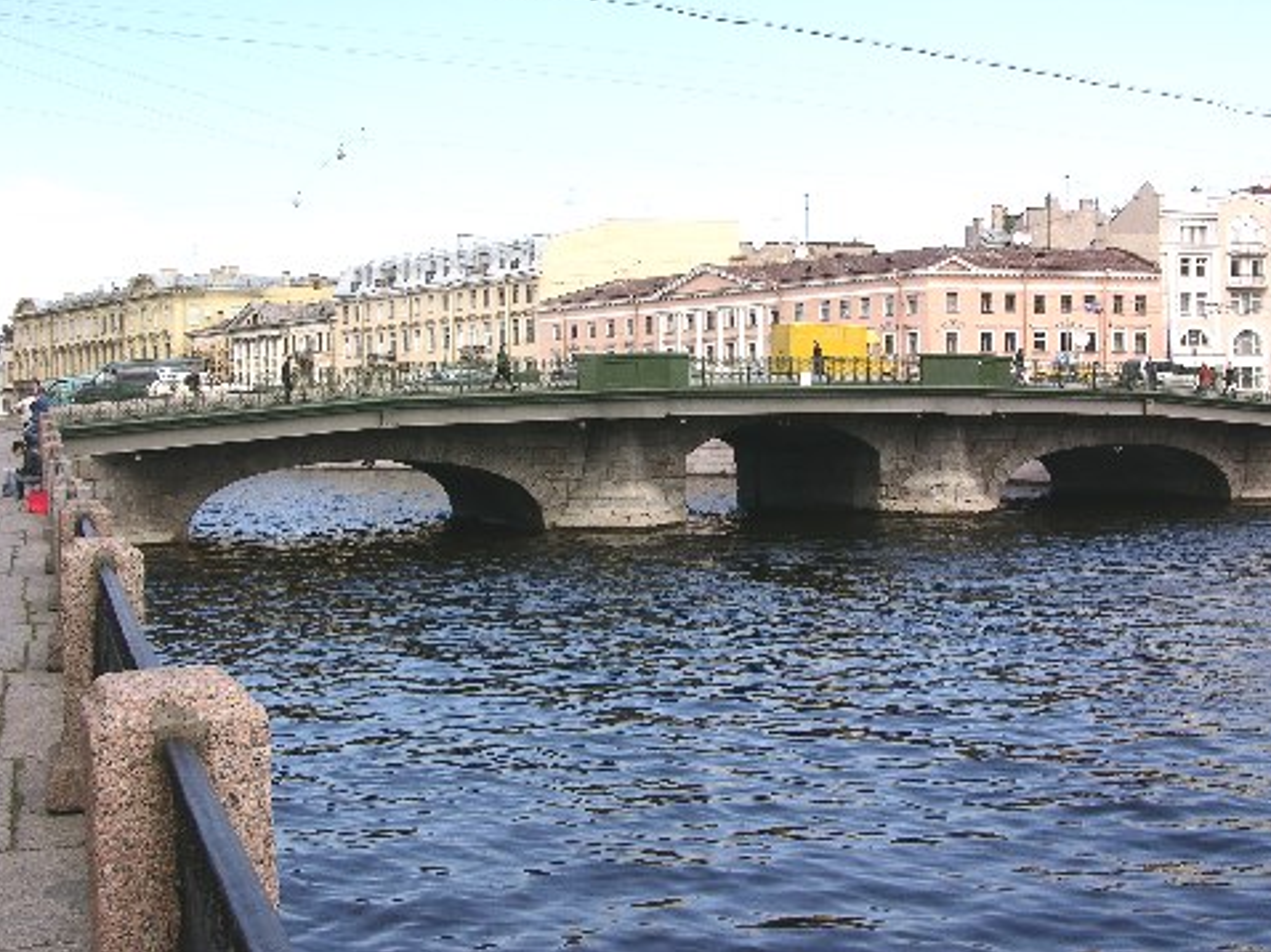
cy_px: 436
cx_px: 733
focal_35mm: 43
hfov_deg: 43.7
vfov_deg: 33.5
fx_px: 1578
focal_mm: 8.9
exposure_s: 1/101
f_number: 7.1
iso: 50
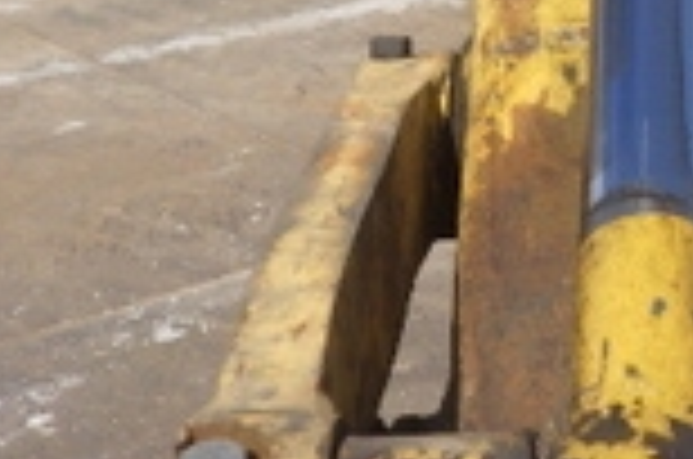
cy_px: 27
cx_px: 657
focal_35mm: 91
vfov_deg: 14.8
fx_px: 1748
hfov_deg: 21.8
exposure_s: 1/1000
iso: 125
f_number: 4.2
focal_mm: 5
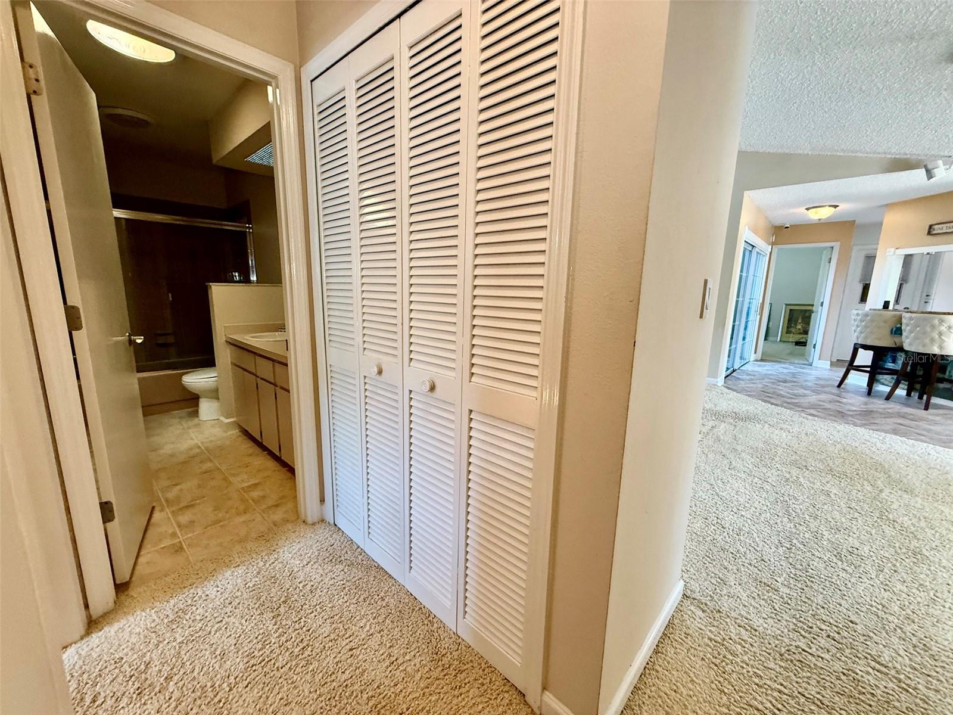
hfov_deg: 102.1
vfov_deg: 85.7
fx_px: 385
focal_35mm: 14
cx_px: 476
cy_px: 358
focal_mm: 2.22
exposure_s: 1/60
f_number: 2.2
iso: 250
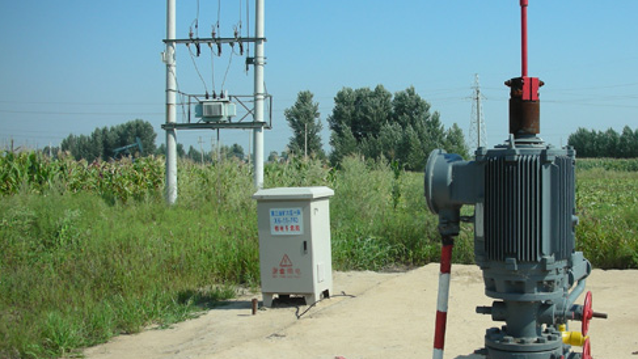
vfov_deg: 25.4
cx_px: 379
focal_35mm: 47
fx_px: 795
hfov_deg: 43.5
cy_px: 187
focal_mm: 5.8
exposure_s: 1/101
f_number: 8.5
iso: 50
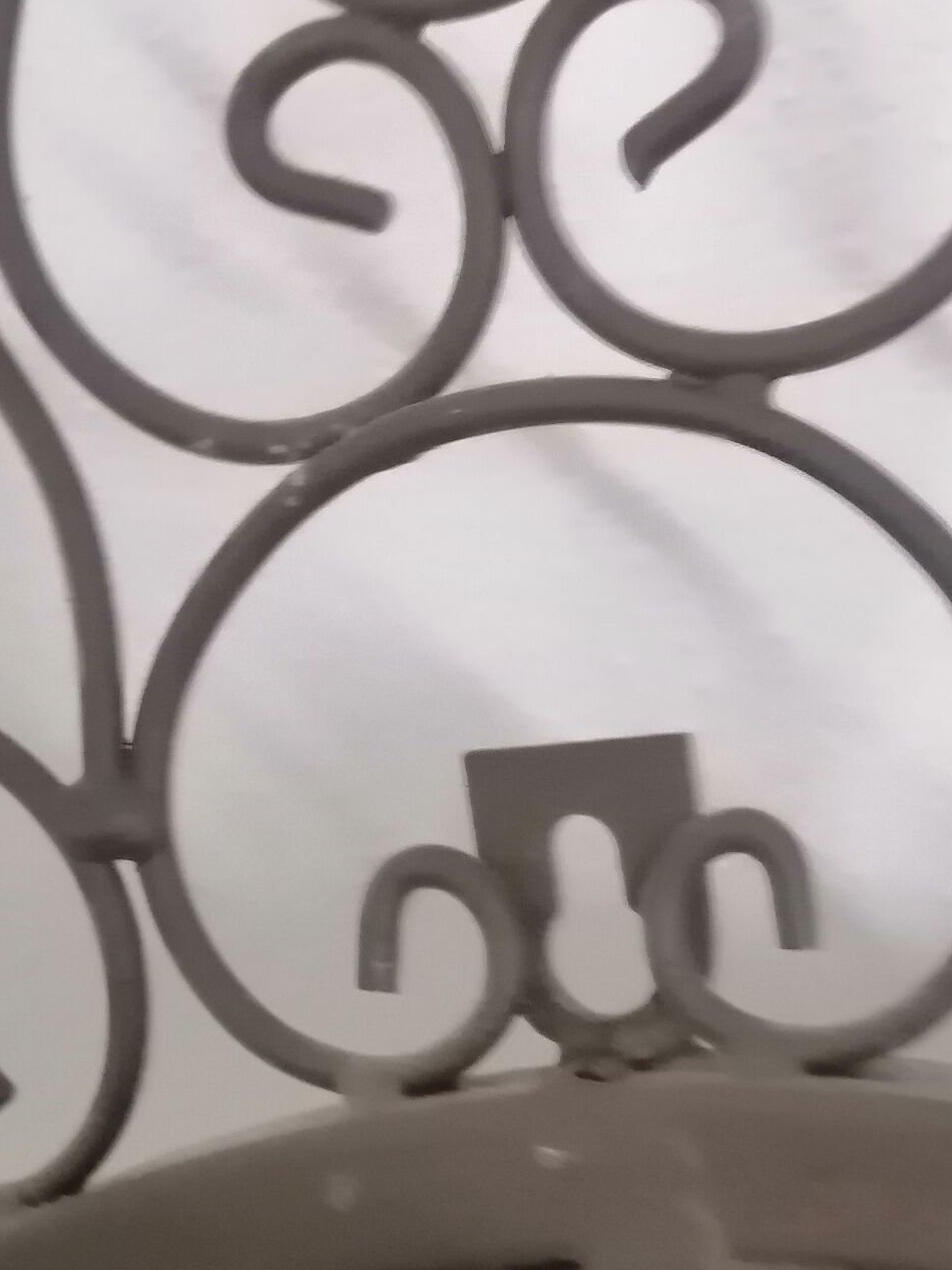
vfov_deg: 28.9
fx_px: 2457
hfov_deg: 21.7
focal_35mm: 67
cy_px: 708
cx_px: 737
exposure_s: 1/20
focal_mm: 3.96
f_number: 1.8
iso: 640
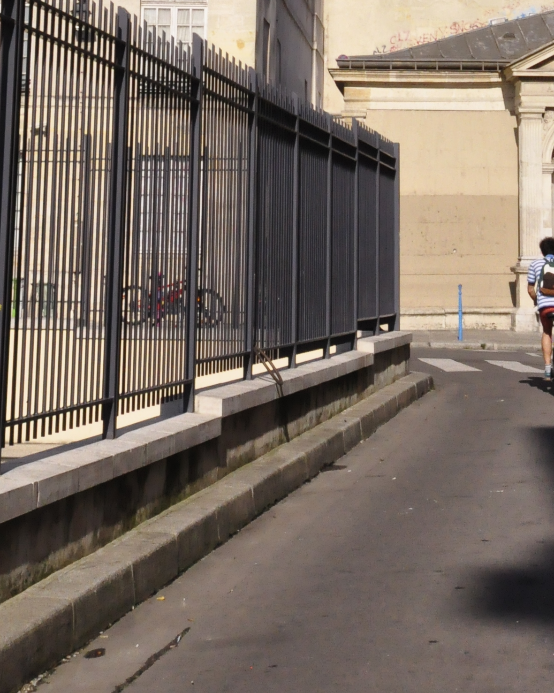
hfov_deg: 15.7
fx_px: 2009
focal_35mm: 98
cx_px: 304
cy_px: -188
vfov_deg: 18.3
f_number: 18
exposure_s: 1/1250
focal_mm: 24
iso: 1600
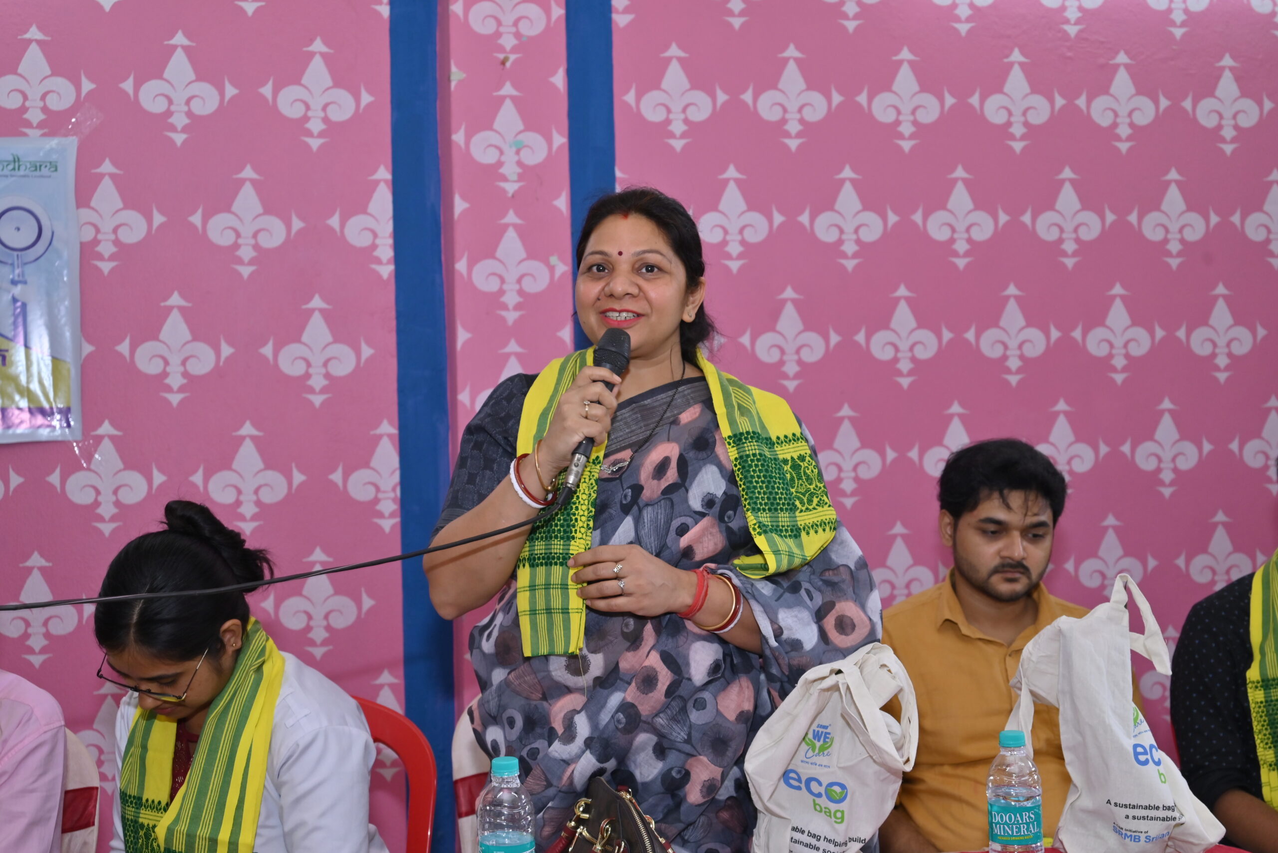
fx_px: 1669
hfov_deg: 41.9
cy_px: 426
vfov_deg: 28.7
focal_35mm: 47
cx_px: 639
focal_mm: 47
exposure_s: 1/100
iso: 640
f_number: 6
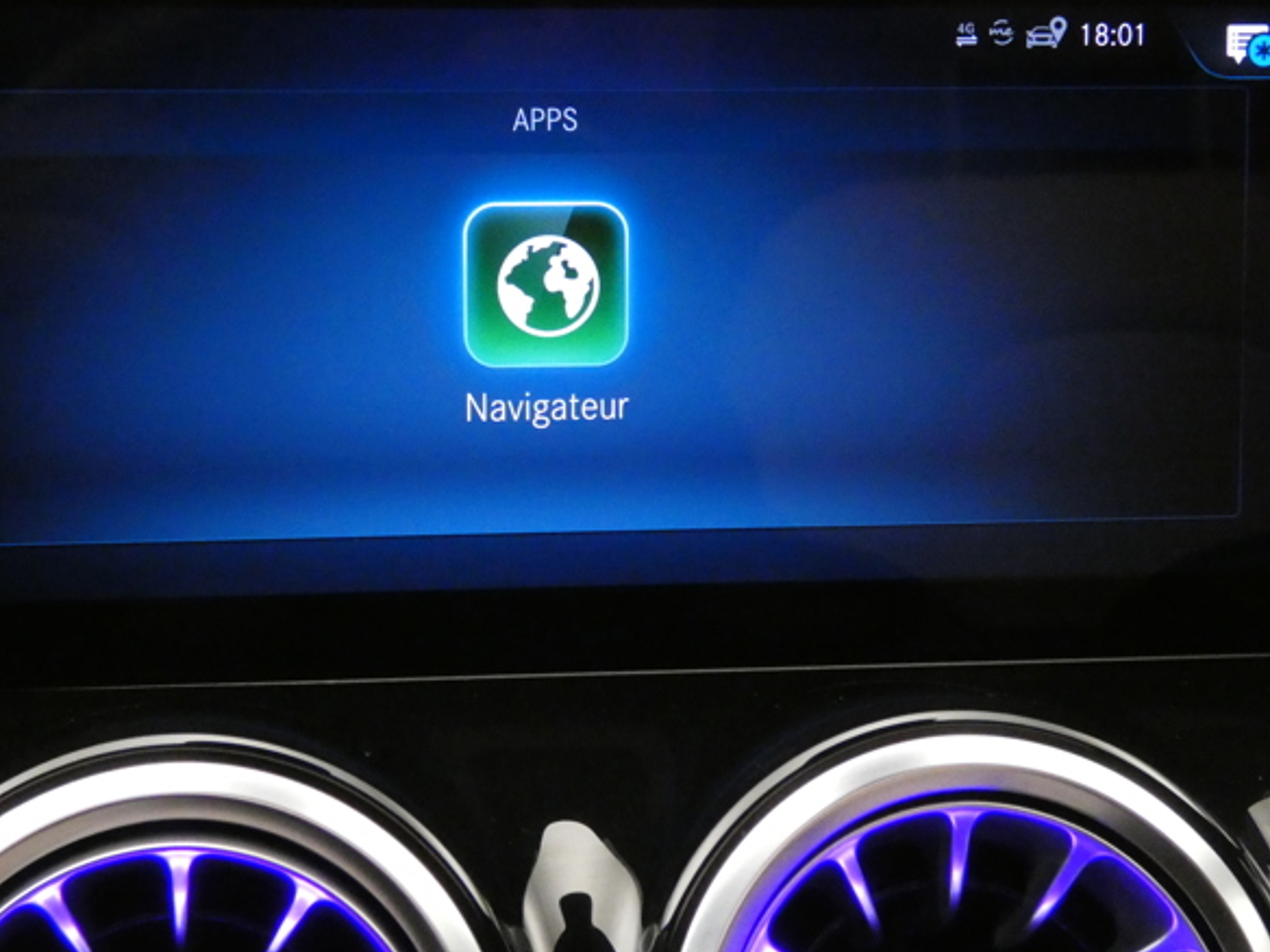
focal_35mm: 63
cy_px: 320
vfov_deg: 23.2
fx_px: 2311
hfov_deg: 30.7
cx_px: 550
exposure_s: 1/15
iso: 1600
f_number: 3.8
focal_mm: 8.2
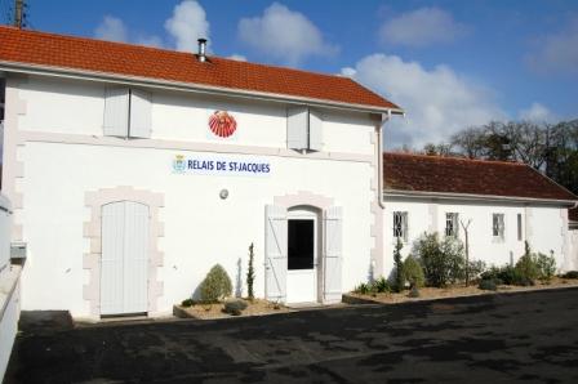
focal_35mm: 30
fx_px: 481
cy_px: 192
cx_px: 289
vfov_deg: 43.5
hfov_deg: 62.0
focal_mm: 20
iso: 200
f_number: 13
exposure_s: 1/640
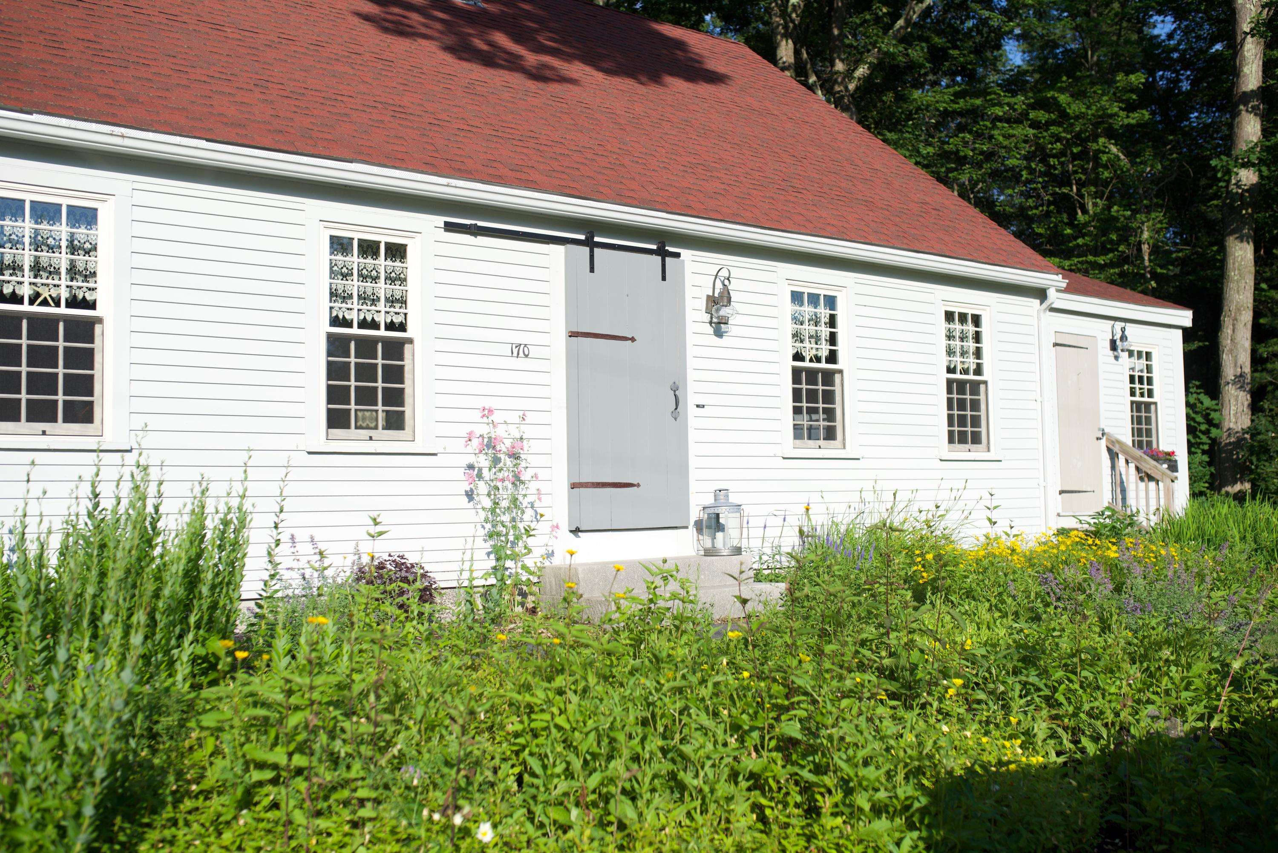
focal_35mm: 35
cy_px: 426
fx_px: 1243
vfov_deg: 37.9
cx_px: 639
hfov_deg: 54.4
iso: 280
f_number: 3.2
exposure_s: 1/4000
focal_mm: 35
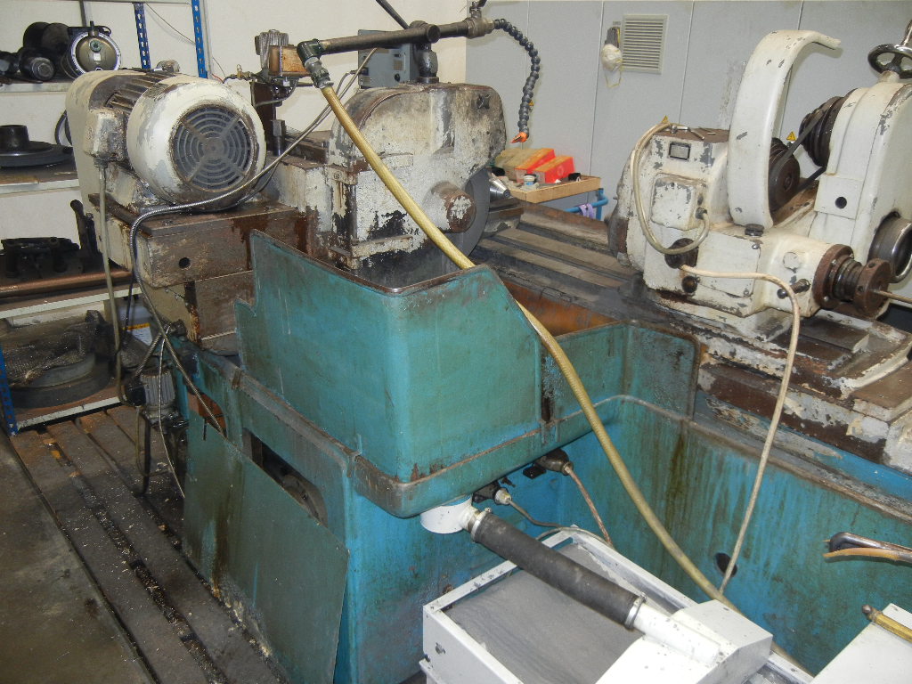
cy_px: 342
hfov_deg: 60.0
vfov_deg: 46.8
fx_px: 790
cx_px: 456
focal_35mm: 30
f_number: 3.5
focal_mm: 5.4
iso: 200
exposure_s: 1/30
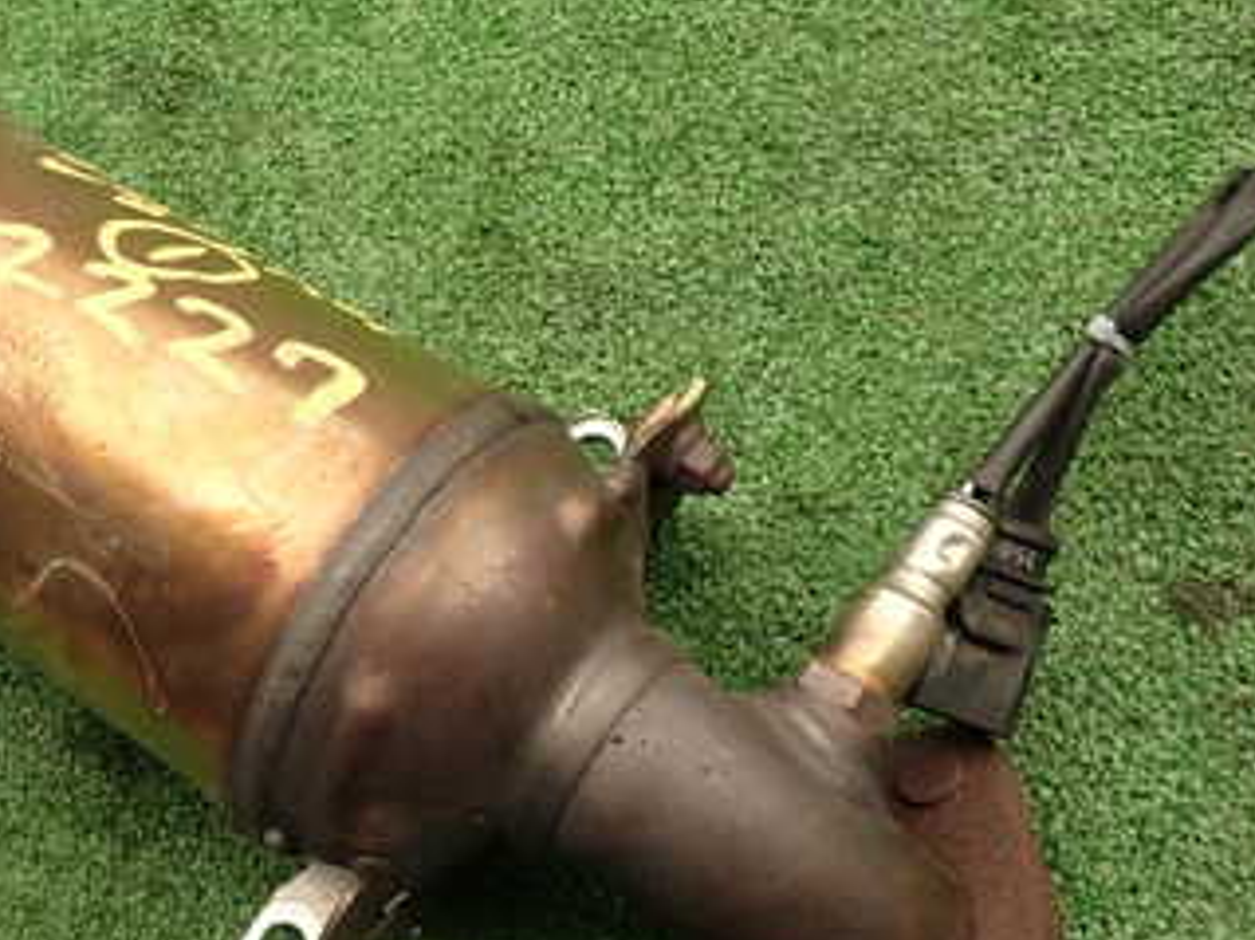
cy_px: 492
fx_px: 1703
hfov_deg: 38.0
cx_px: 153
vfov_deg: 30.9
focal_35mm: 47
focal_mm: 4.5
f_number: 2.8
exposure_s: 1/100
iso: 100
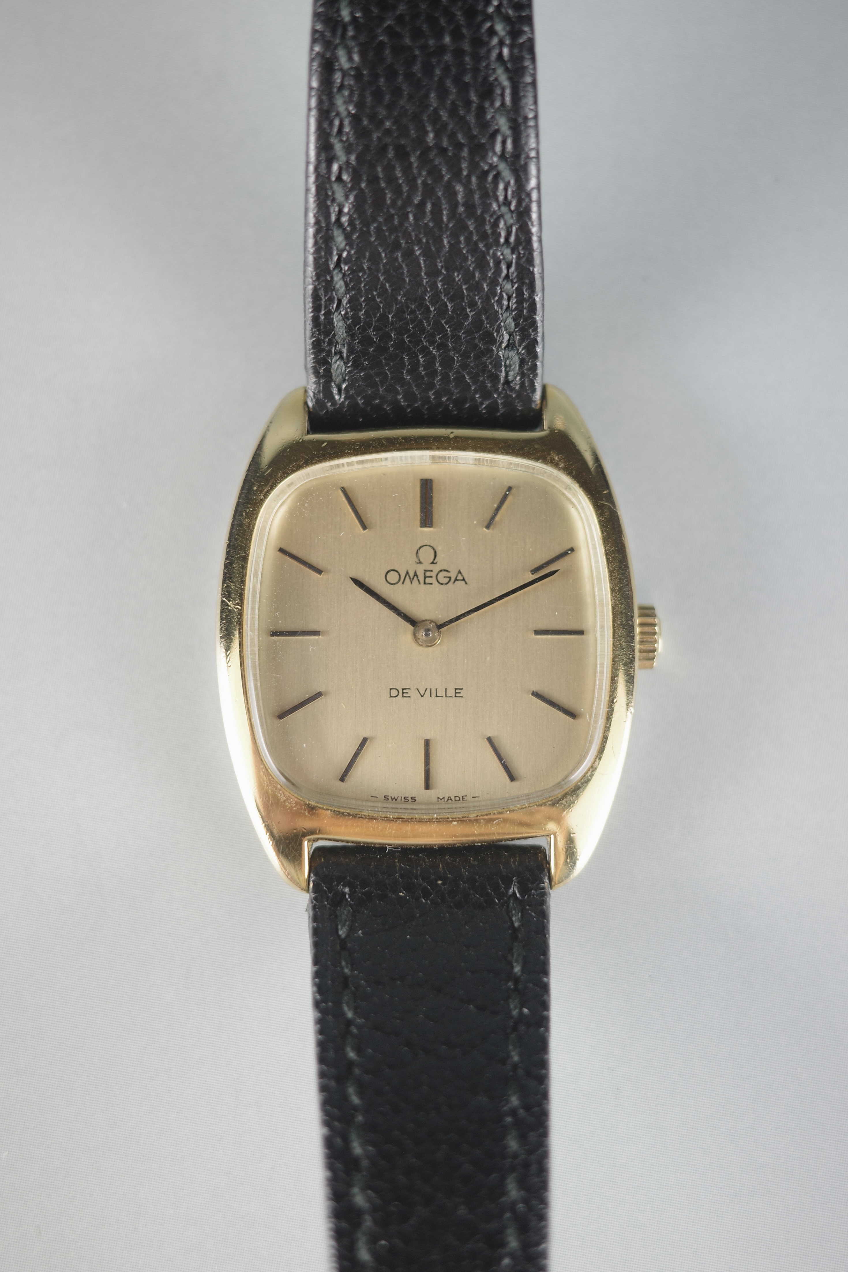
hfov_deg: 33.4
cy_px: 636
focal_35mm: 40
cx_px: 424
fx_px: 1413
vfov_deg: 48.5
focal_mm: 26
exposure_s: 1/40
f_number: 2.8
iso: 200
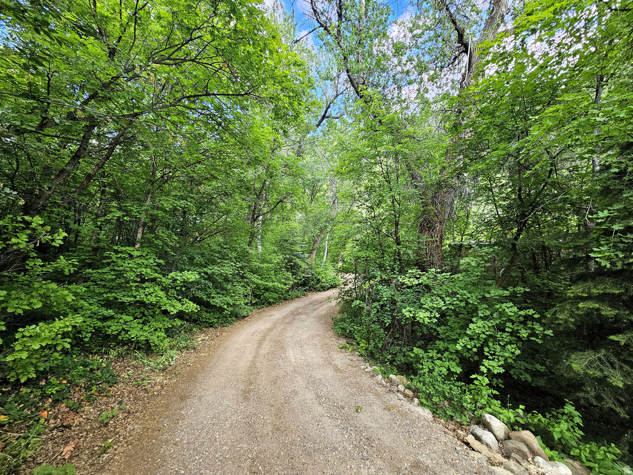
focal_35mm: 13
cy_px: 238
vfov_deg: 89.9
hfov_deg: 106.2
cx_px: 316
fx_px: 238
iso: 64
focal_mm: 2.2
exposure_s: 1/120
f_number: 2.2
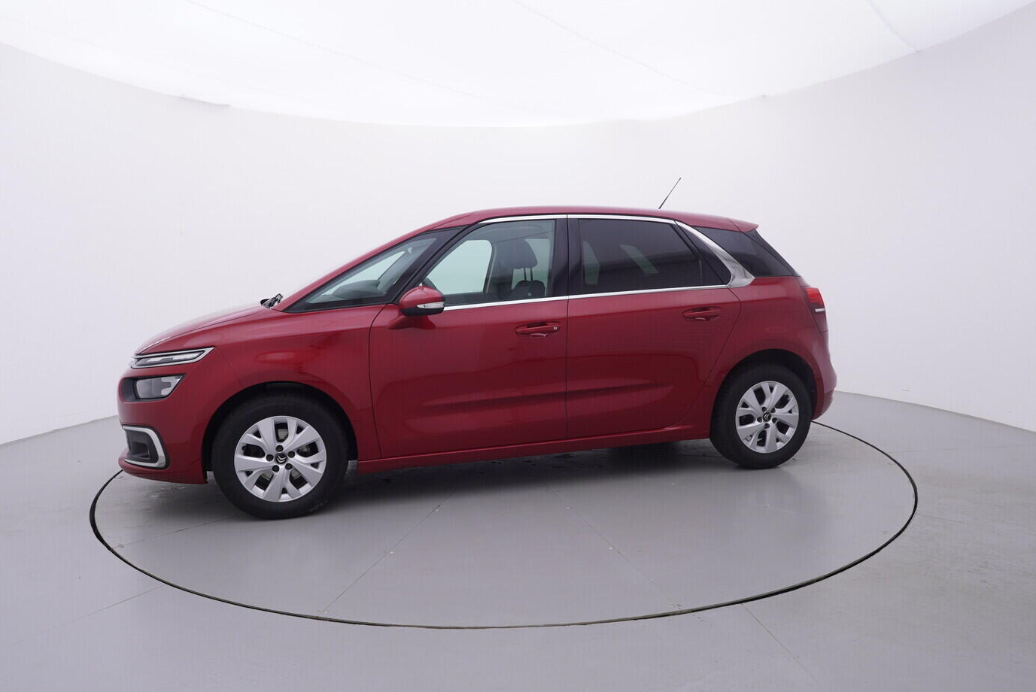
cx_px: 504
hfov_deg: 74.8
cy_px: 357
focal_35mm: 24
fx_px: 677
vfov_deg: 54.1
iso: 200
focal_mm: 15
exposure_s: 1/80
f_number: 5
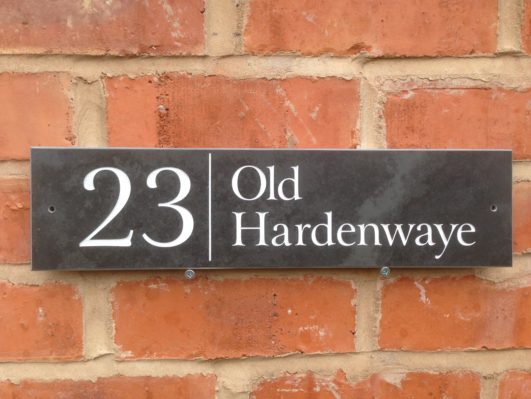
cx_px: 266
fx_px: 506
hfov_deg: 55.4
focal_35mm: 33
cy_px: 200
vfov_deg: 42.9
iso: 64
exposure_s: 1/120
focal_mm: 4.12
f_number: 2.4
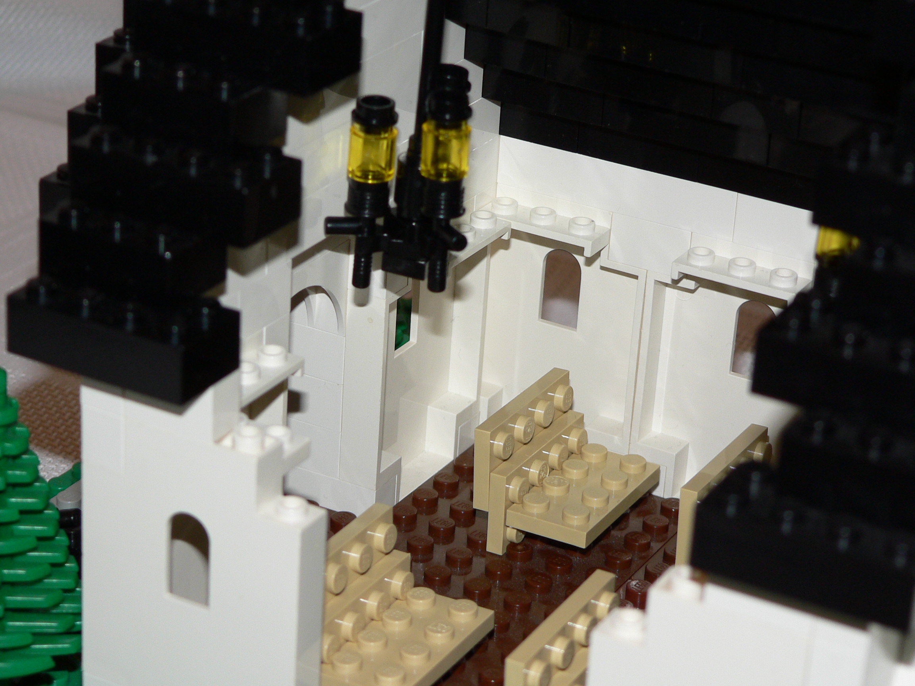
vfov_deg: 14.6
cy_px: 343
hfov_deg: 19.4
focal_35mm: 101
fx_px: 2670
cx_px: 458
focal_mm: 17.3
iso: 100
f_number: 3.2
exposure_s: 1/60
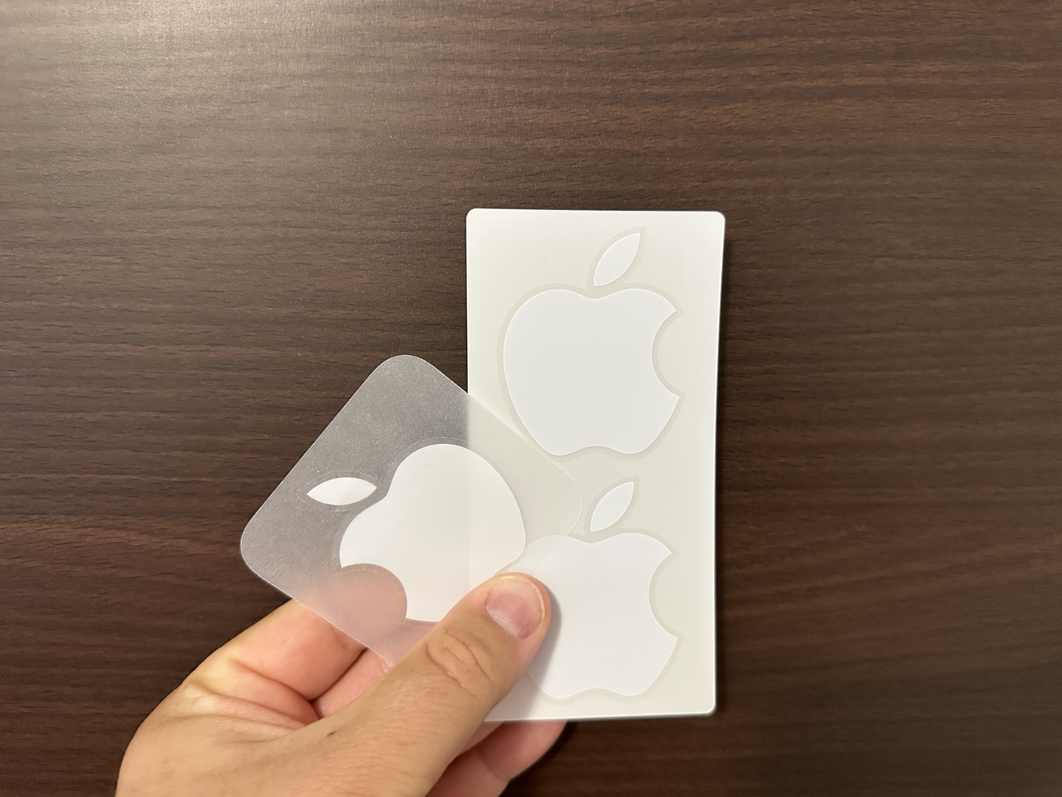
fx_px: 736
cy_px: 398
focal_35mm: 24
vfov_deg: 56.8
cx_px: 531
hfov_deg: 71.6
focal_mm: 6.86
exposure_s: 1/60
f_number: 1.78
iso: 800
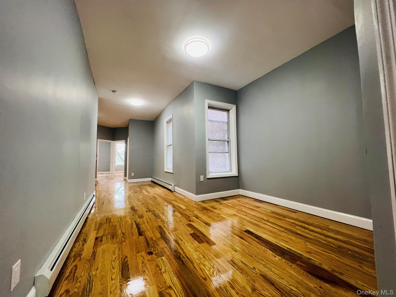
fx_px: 149
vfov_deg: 89.9
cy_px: 148
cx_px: 198
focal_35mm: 13
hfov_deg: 106.2
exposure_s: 1/60
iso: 160
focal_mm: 1.57
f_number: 1.8
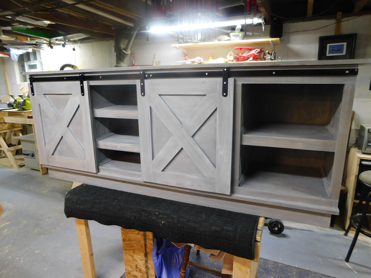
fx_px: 247
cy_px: 139
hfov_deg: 73.9
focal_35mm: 23
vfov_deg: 58.9
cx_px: 186
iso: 400
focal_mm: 4
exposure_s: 1/20
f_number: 3
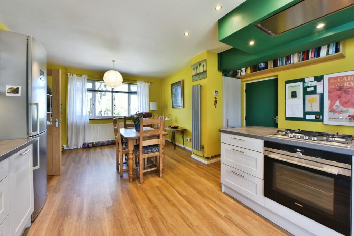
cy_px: 118
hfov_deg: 104.2
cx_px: 177
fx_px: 138
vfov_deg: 81.3
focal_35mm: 14
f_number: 9
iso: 500
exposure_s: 1/20
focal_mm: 14
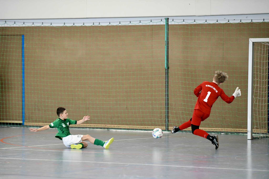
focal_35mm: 145
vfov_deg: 9.5
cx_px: 134
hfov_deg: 14.2
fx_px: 1083
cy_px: 90
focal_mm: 145
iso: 8000
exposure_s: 1/1600
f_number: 2.8
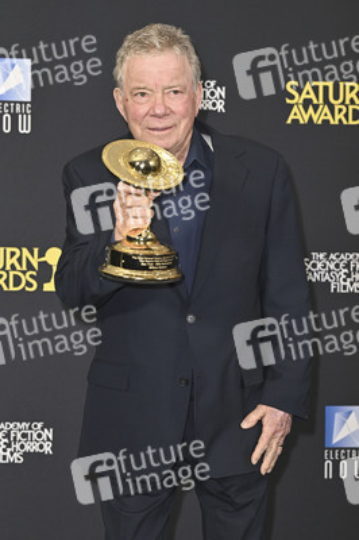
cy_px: 270
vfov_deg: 27.7
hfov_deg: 18.6
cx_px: 180
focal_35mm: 73
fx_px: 1094
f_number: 5
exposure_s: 1/320
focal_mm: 73
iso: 2000
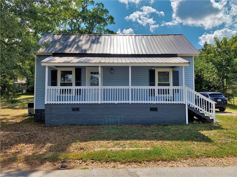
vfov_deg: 53.0
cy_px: 88
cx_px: 118
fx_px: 178
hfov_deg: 67.3
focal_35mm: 26
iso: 25
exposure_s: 1/2075
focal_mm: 4.25
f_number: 1.8
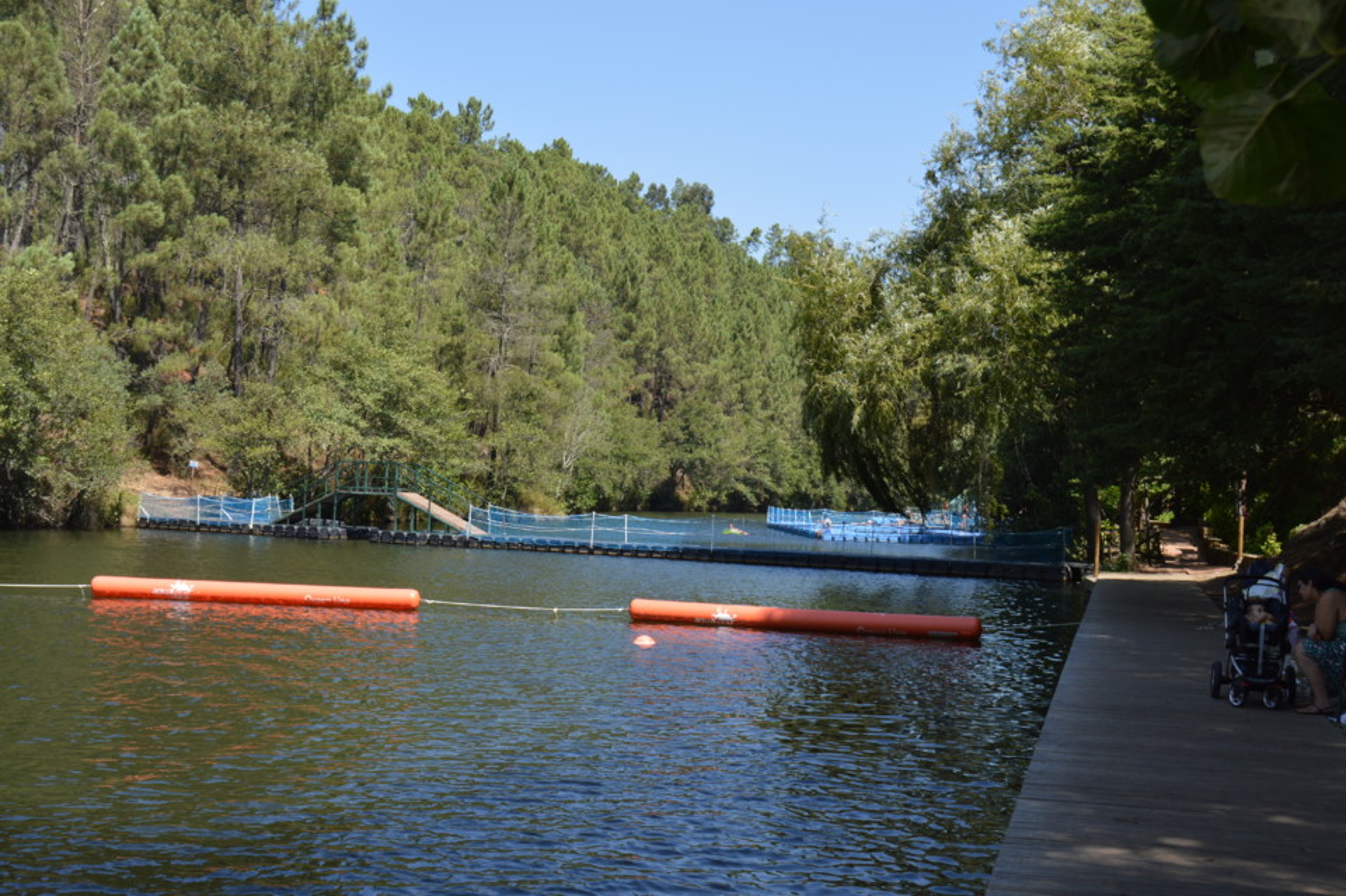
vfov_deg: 34.2
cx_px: 673
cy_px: 448
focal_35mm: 39
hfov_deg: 49.6
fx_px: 1457
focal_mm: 26
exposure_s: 1/160
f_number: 6.3
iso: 100
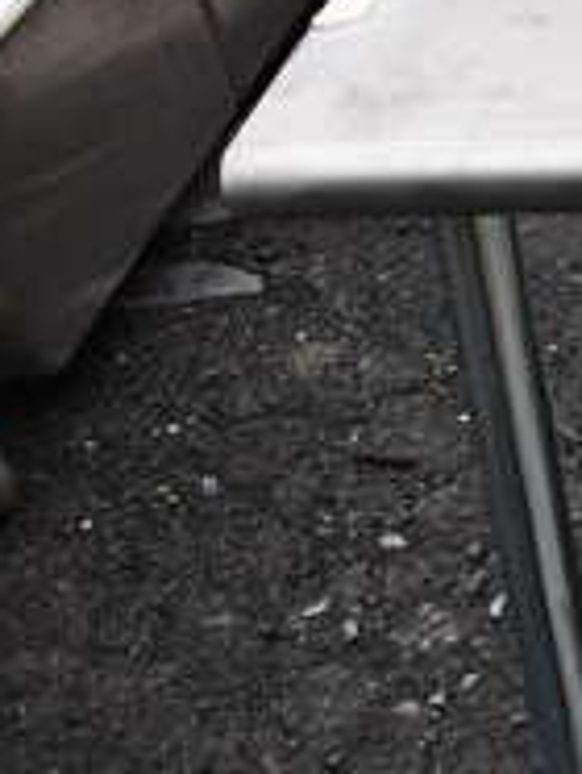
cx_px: 1093
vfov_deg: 23.0
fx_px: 1901
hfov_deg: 14.8
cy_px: 325
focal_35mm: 85
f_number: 6.3
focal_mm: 18
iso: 200
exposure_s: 1/250
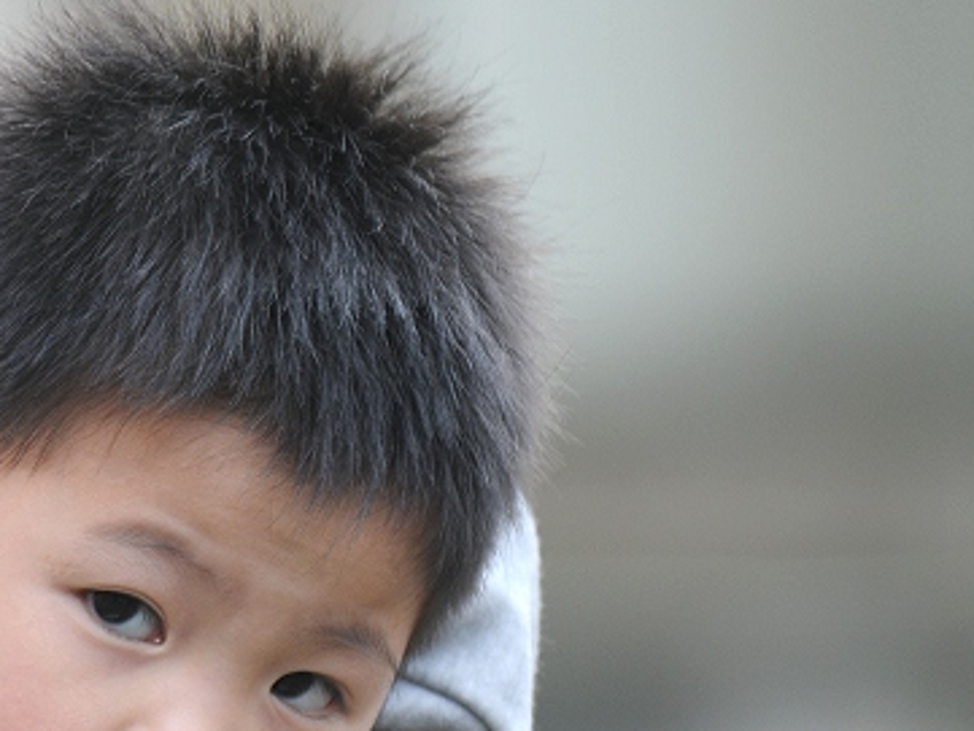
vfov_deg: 1.4
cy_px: 668
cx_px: 277
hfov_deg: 1.8
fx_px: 30483
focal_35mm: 1083
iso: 200
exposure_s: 1/160
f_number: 5.6
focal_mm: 340
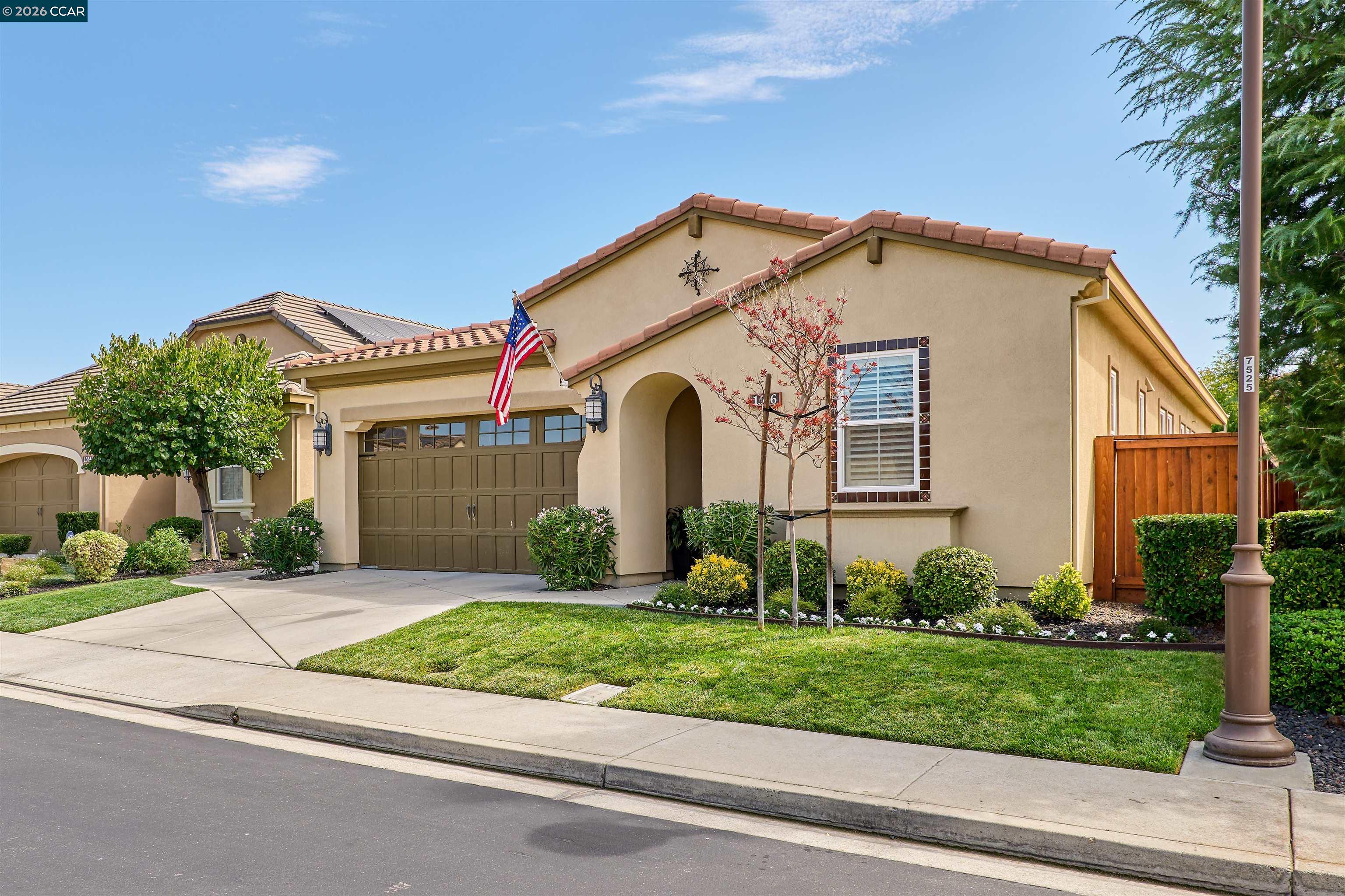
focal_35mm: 21
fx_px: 785
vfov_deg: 59.5
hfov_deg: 81.2
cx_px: 672
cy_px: 448
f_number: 7.1
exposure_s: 1/640
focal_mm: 21
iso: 320
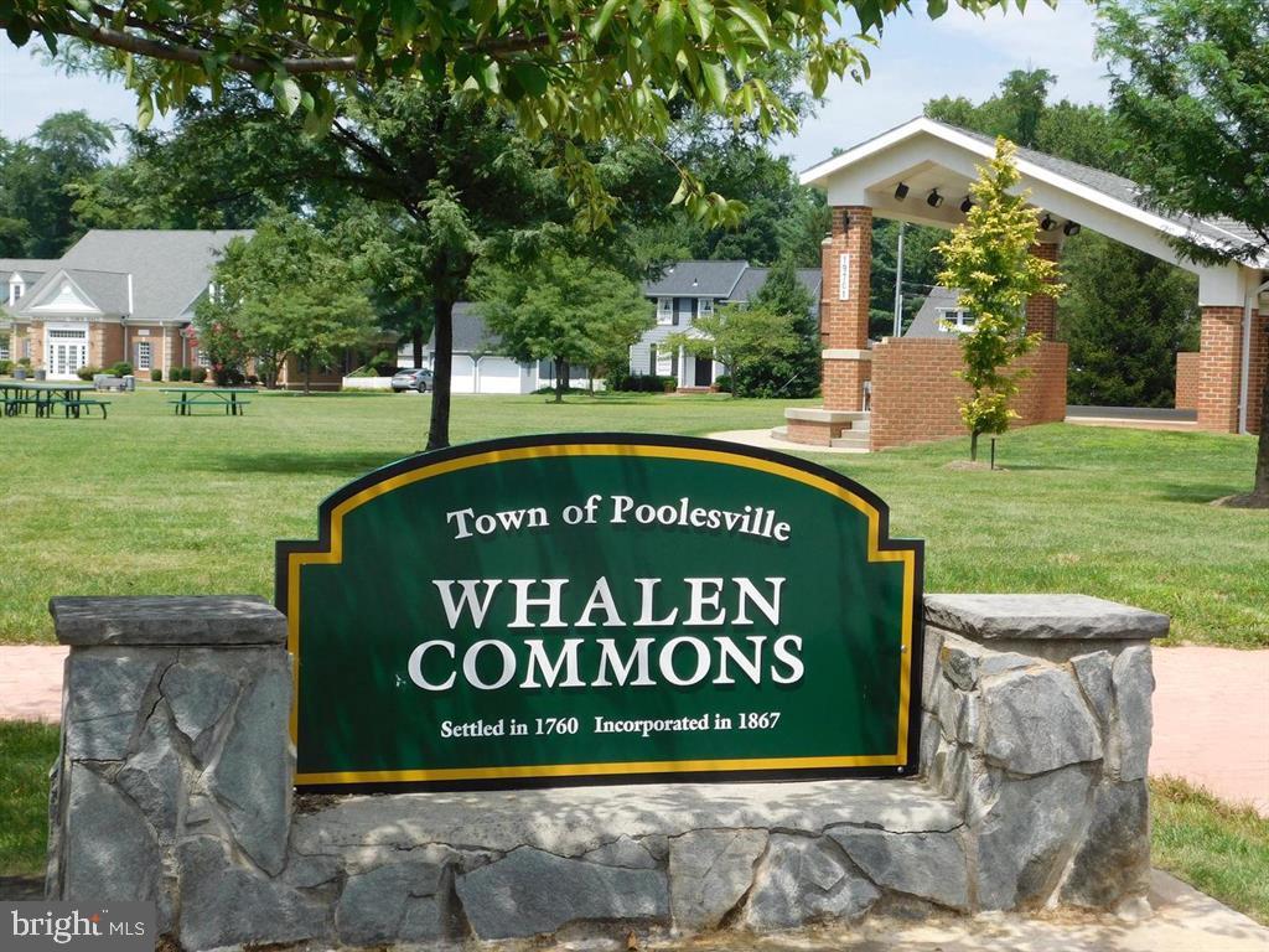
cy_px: 476
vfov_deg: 24.8
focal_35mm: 59
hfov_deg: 32.7
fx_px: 2163
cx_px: 634
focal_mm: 10.4
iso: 125
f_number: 4
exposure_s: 1/800
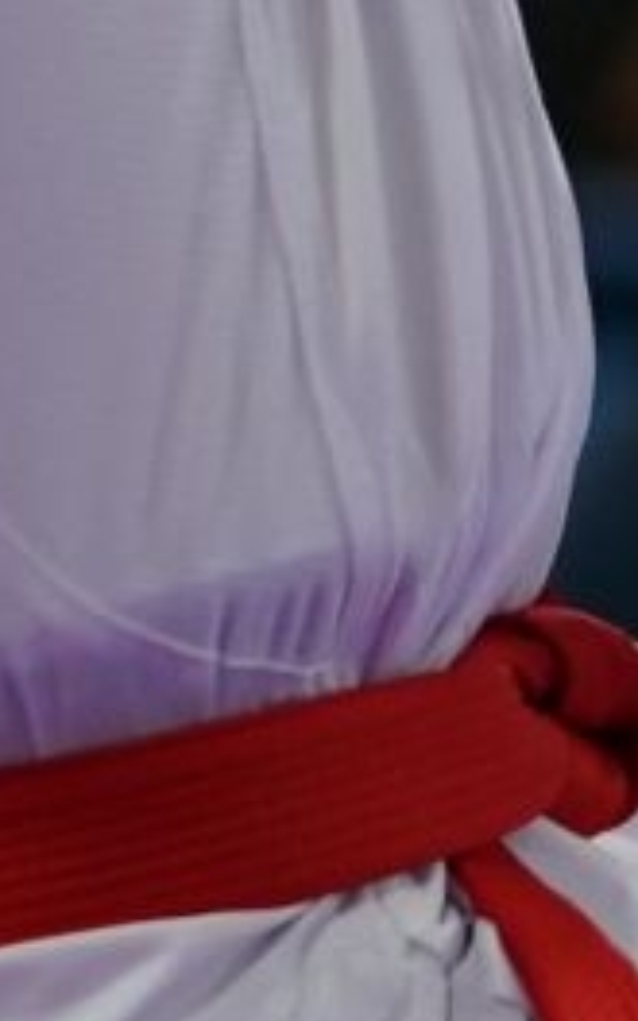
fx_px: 45820
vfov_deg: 1.3
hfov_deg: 0.8
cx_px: 2204
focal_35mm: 1647
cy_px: -592
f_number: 2.8
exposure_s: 1/1000
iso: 1250
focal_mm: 158
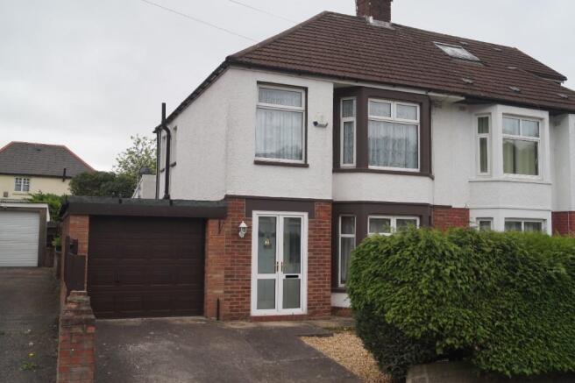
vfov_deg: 36.9
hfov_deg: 53.1
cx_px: 288
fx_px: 575
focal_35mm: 36
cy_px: 192
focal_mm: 24
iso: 100
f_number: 5.6
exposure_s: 1/200
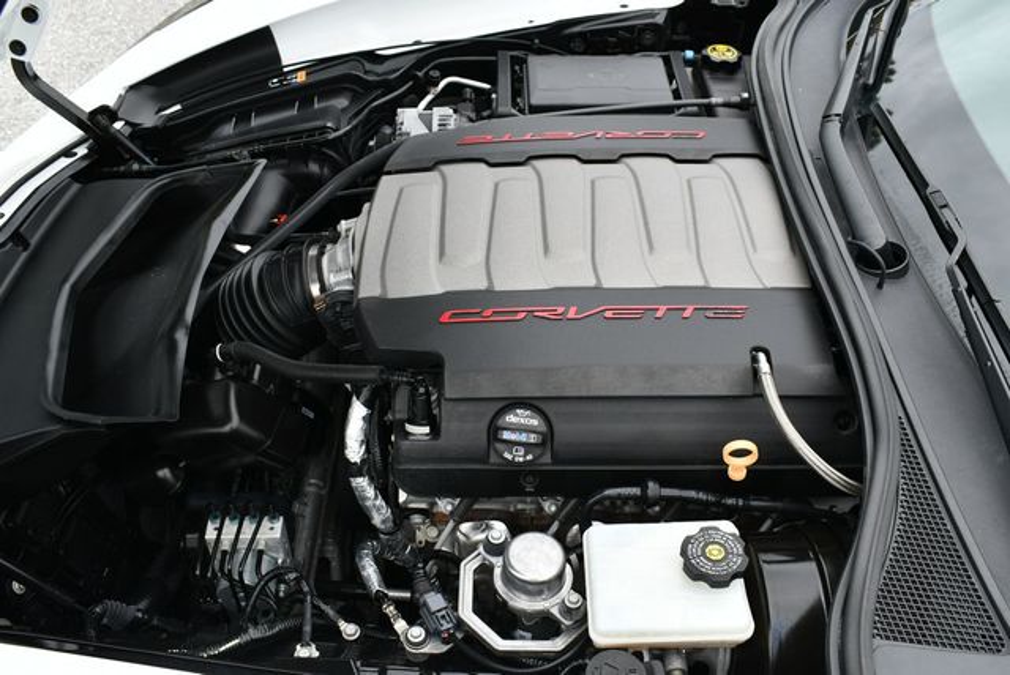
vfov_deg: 36.9
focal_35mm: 36
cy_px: 338
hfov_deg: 53.1
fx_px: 1011
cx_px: 505
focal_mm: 18
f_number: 5.6
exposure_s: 1/250
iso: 220
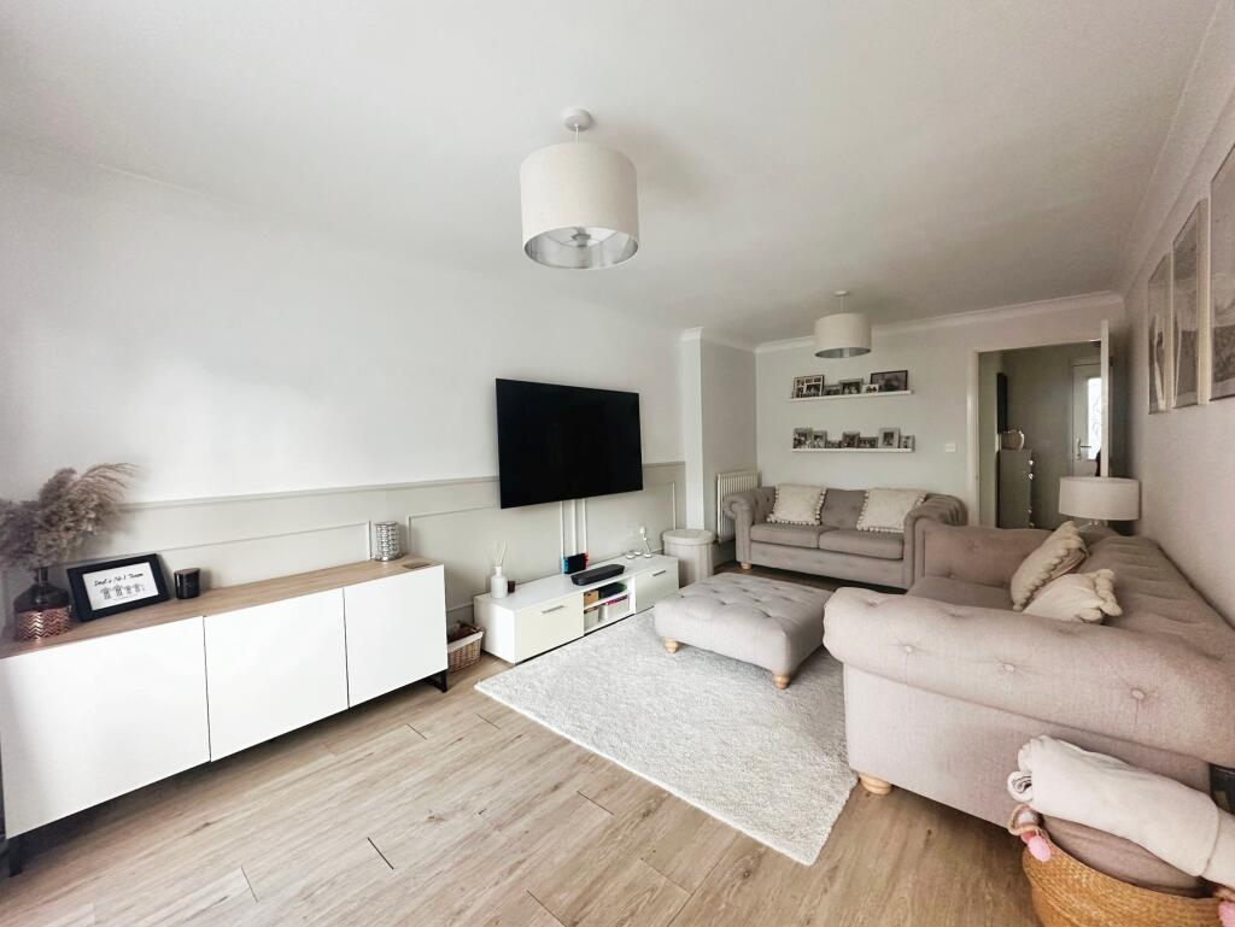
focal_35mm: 14
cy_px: 464
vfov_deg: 85.7
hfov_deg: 102.0
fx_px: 500
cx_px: 618
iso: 320
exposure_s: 1/89
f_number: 2.2
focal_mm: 2.22
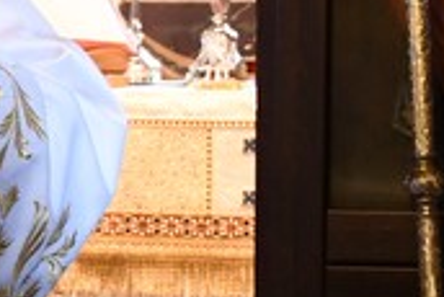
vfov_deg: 5.3
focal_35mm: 258
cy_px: 21
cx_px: -85
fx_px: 3185
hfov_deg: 7.9
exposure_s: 1/50
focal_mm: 25
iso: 2000
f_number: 3
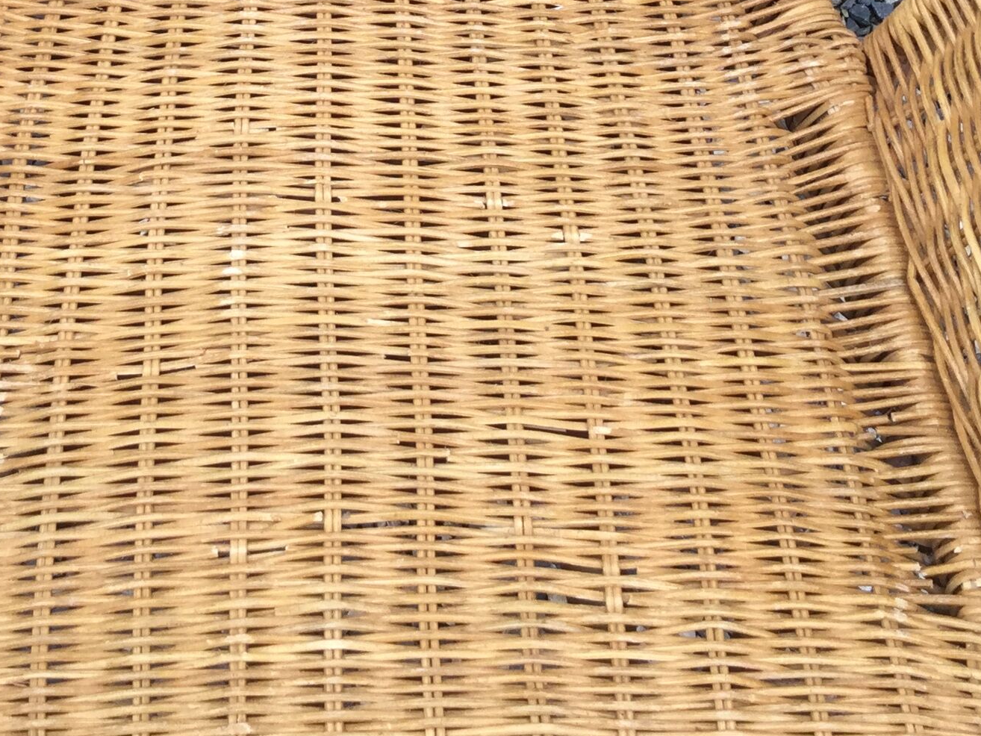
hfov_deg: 25.2
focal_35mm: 77
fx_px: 2183
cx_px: 354
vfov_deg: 18.3
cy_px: -101
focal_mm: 3.3
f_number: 2.4
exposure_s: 1/195
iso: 25
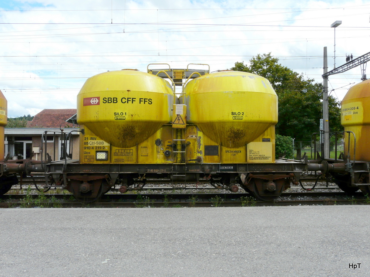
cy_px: 138
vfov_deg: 46.8
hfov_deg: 60.0
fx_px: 321
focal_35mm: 30
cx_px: 185
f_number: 5.6
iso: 100
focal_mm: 4.9
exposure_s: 1/400
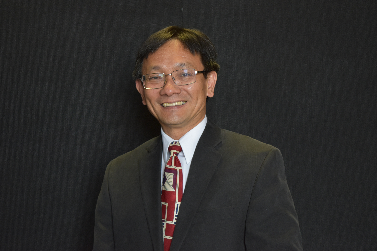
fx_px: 864
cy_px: 126
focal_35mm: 82
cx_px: 188
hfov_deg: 24.6
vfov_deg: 16.6
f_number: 5.6
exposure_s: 1/60
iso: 900
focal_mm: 55
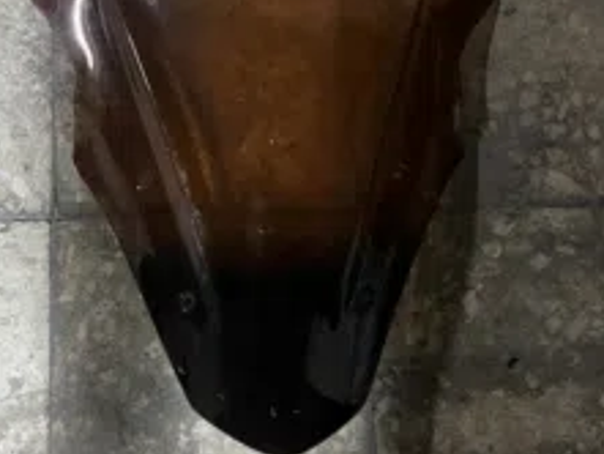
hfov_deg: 40.2
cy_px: 235
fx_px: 821
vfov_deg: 30.9
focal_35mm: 47
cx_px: 241
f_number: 1.5
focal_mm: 5.7
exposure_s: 1/35
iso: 640
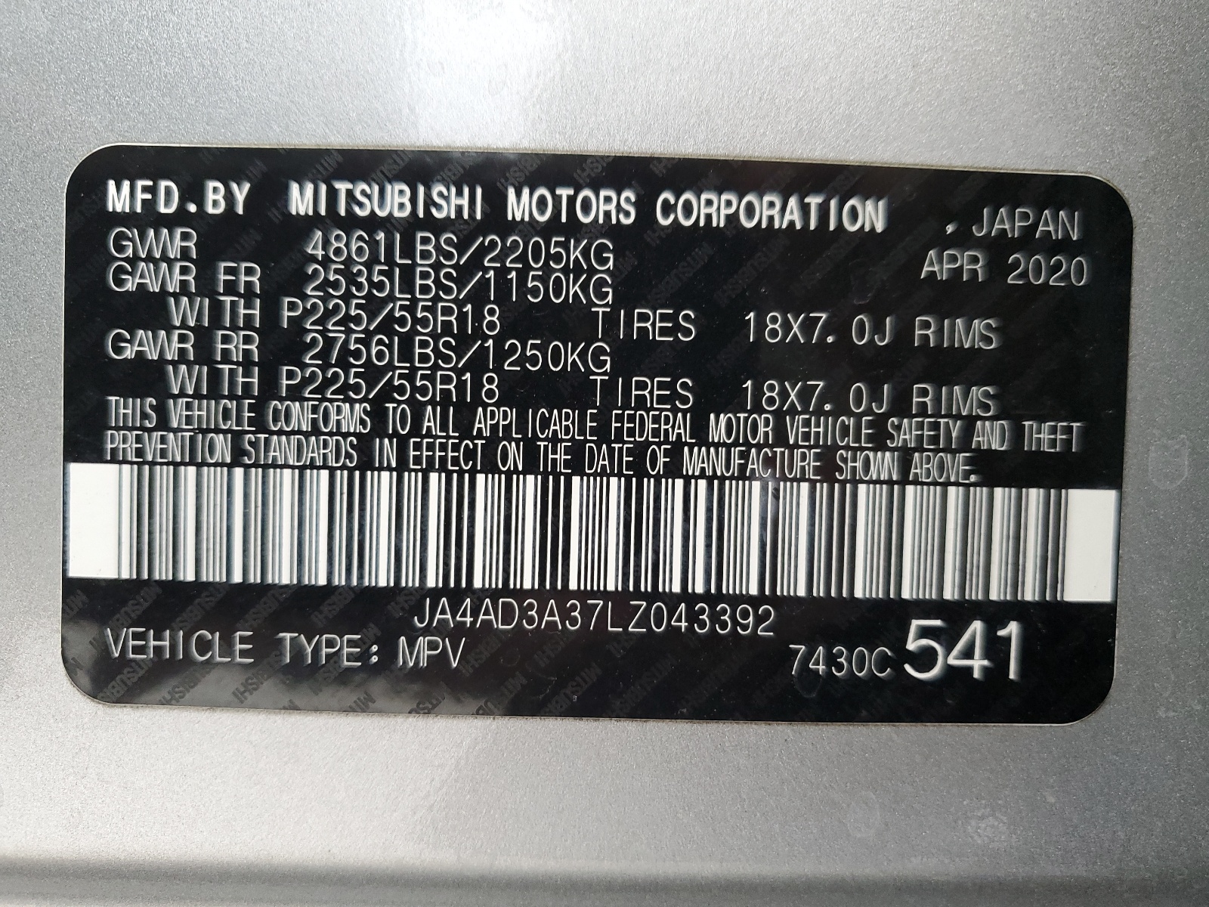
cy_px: 454
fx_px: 908
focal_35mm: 26
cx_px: 604
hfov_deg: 67.3
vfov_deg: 53.1
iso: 115
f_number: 1.5
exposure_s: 1/60.2
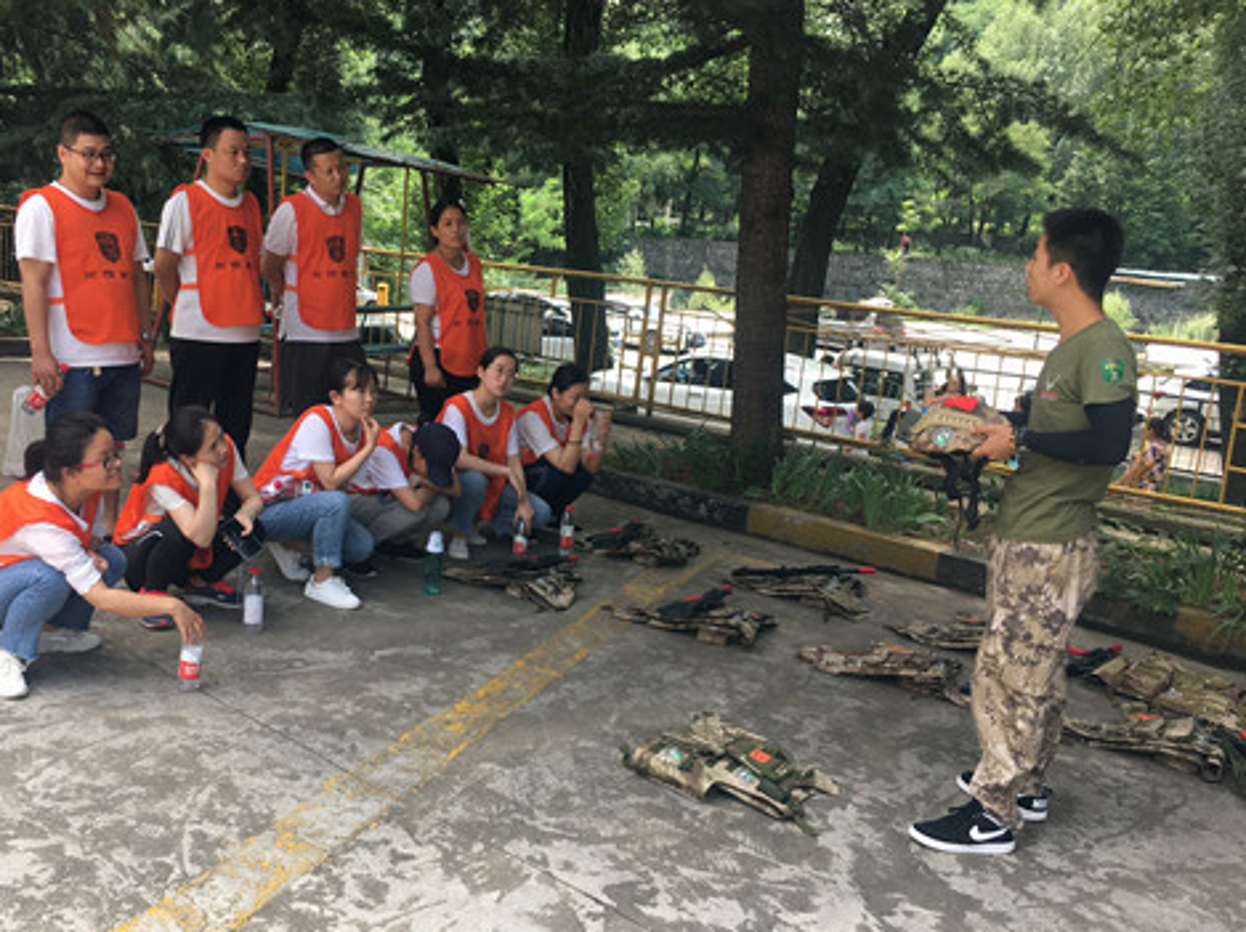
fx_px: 1223
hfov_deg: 53.7
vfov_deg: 41.7
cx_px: 518
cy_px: 491
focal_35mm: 34
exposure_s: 1/209
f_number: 2.2
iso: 25
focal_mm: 4.15
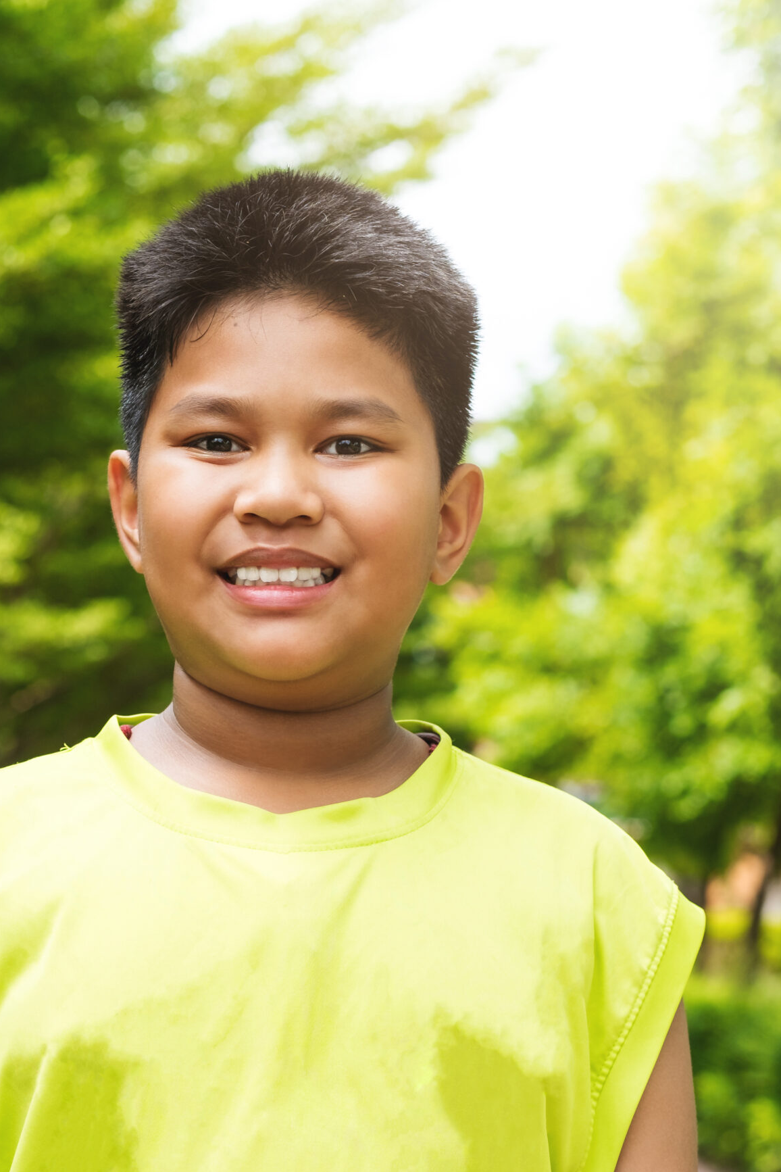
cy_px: 838
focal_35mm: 124
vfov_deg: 16.5
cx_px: 314
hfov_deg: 11.1
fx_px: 4035
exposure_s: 1/250
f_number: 5
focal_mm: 56
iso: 200
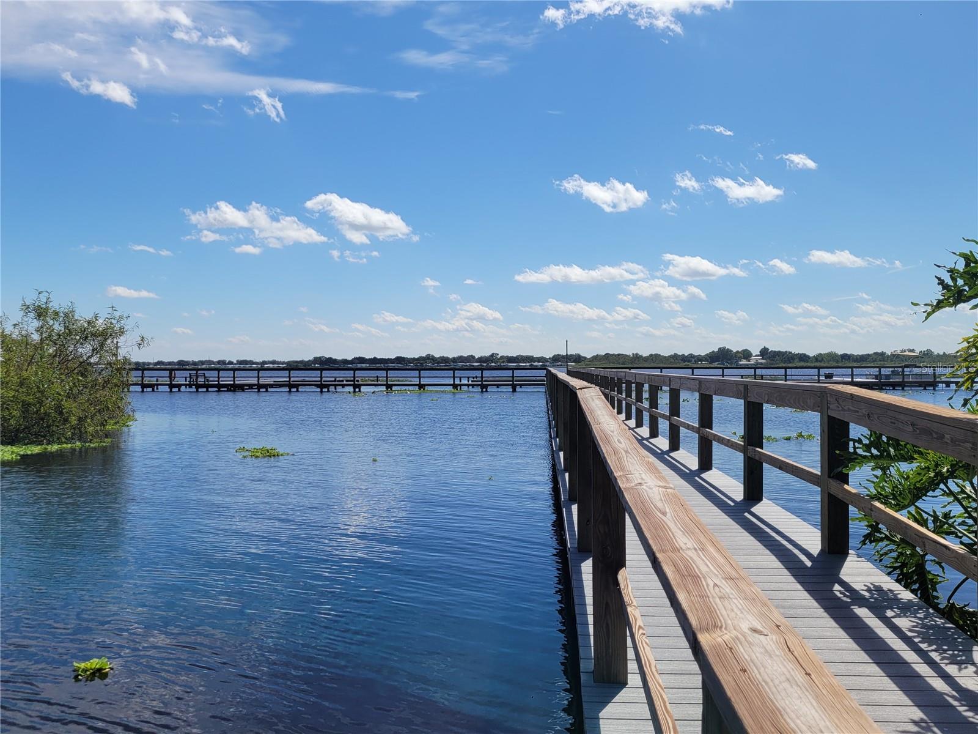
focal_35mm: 26
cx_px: 489
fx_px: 735
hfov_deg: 67.3
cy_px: 367
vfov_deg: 53.1
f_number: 1.8
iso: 40
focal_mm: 5.4
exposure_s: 1/4385
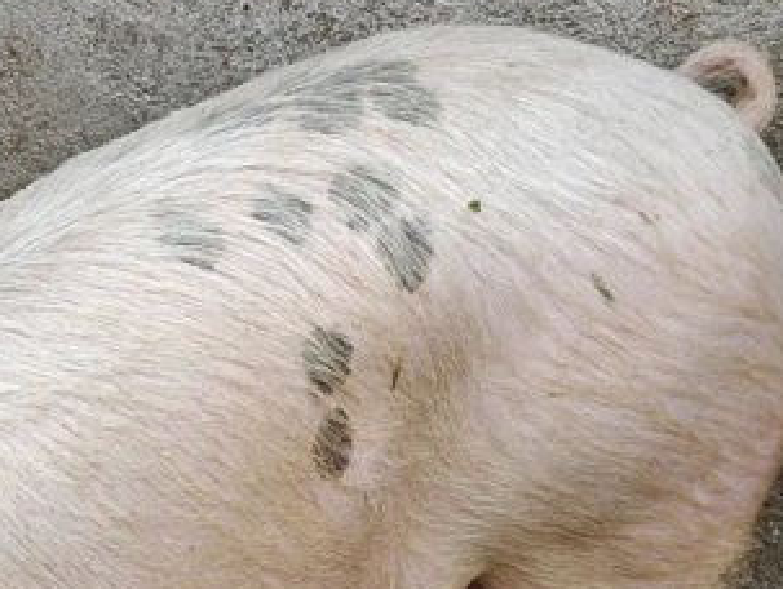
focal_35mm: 89
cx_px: -181
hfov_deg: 20.4
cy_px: 891
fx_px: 2016
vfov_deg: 15.3
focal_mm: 6.83
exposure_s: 1/180
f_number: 2
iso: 50
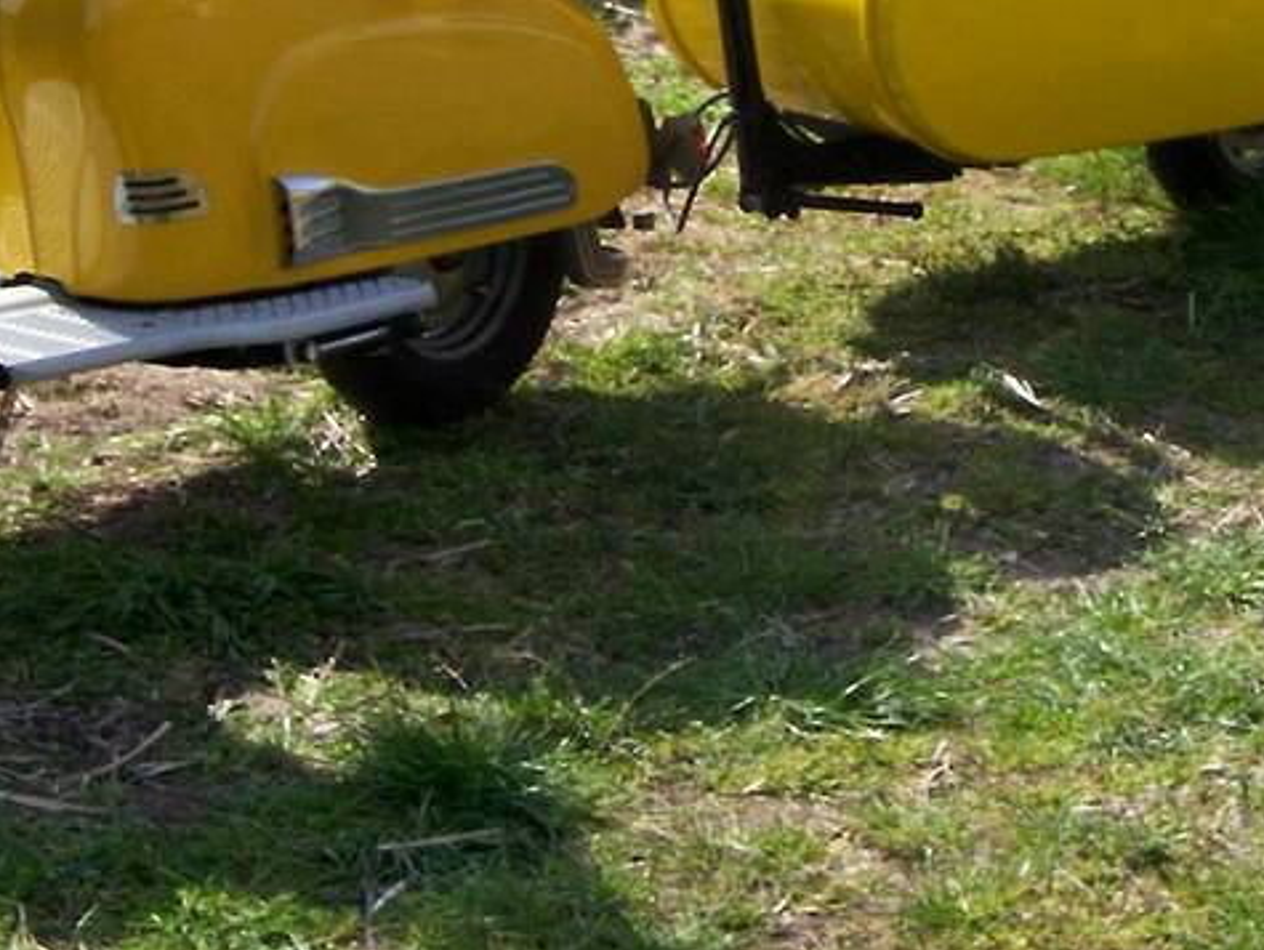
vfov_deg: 13.8
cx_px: 697
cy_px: 88
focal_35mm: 106
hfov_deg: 18.5
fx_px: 3874
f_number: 5.6
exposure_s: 1/276
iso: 80
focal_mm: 7
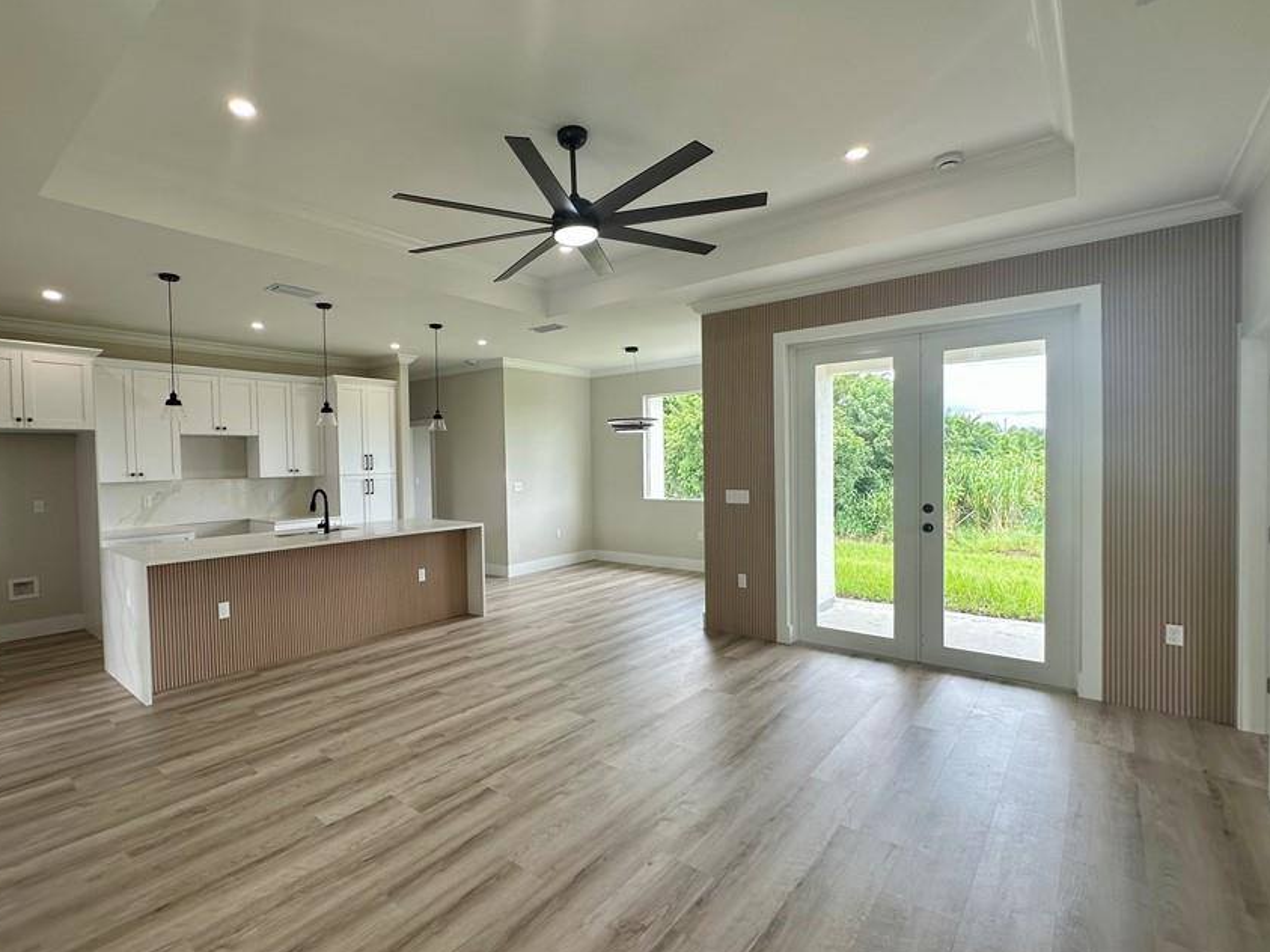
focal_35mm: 17
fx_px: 624
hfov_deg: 90.6
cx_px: 556
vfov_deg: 74.7
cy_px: 478
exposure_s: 1/133
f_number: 2.2
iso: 40
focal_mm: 2.22
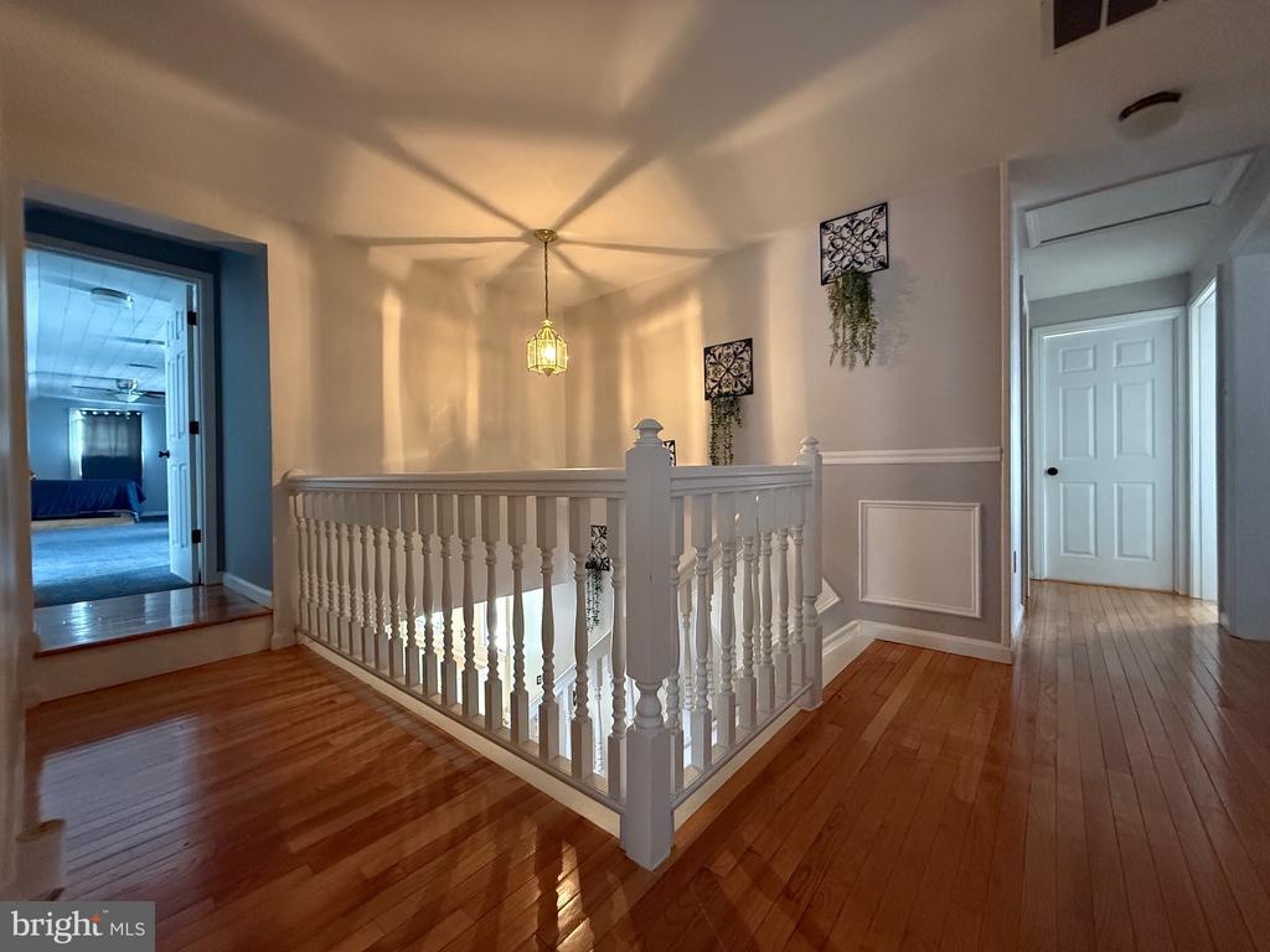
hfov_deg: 102.1
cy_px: 476
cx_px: 635
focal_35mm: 14
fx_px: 514
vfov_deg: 85.7
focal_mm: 2.22
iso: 800
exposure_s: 1/60
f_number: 2.2
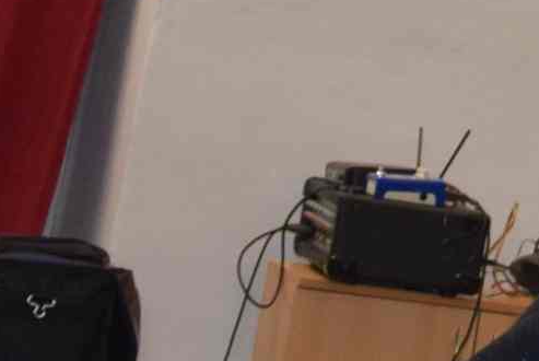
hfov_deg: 10.2
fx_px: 2864
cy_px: -322
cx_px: 966
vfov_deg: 7.0
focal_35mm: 191
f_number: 5
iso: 800
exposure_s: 1/100
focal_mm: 21
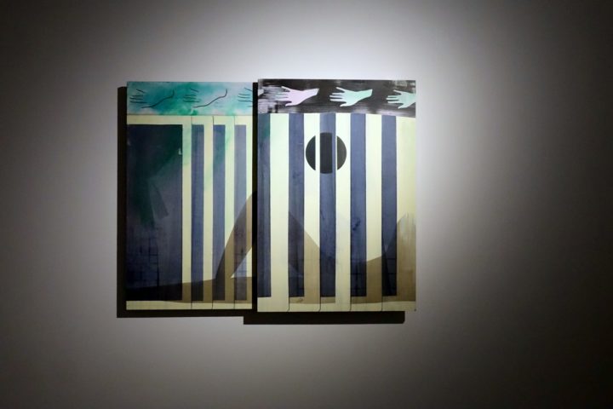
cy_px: 204
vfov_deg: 35.9
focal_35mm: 37
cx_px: 306
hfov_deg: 51.9
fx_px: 630
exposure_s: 1/200
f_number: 3.5
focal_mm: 13.65
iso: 2000
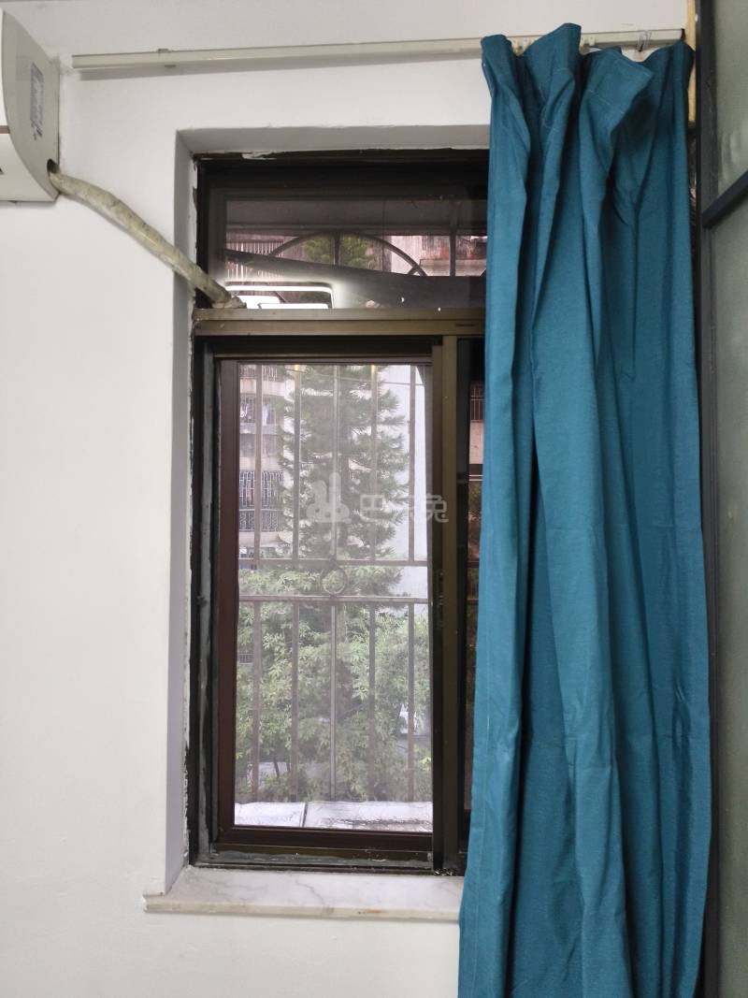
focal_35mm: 23
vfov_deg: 73.9
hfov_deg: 58.9
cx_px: 374
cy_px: 499
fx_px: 663
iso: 605
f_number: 1.57
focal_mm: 5.6
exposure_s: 1/50
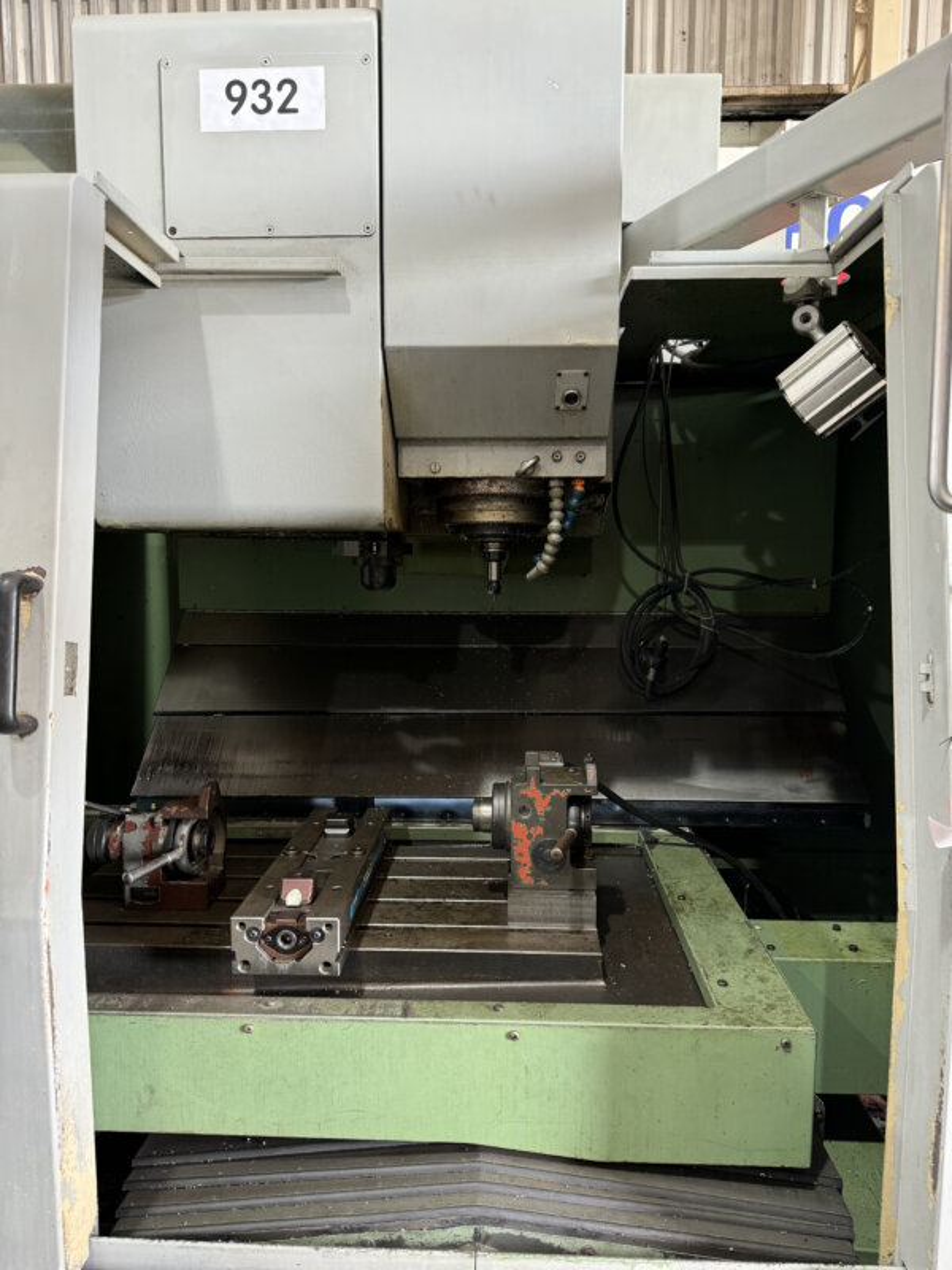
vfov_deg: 71.6
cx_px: 476
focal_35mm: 24
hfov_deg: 56.8
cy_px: 635
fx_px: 880
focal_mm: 6.76
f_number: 1.78
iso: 250
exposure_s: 1/50
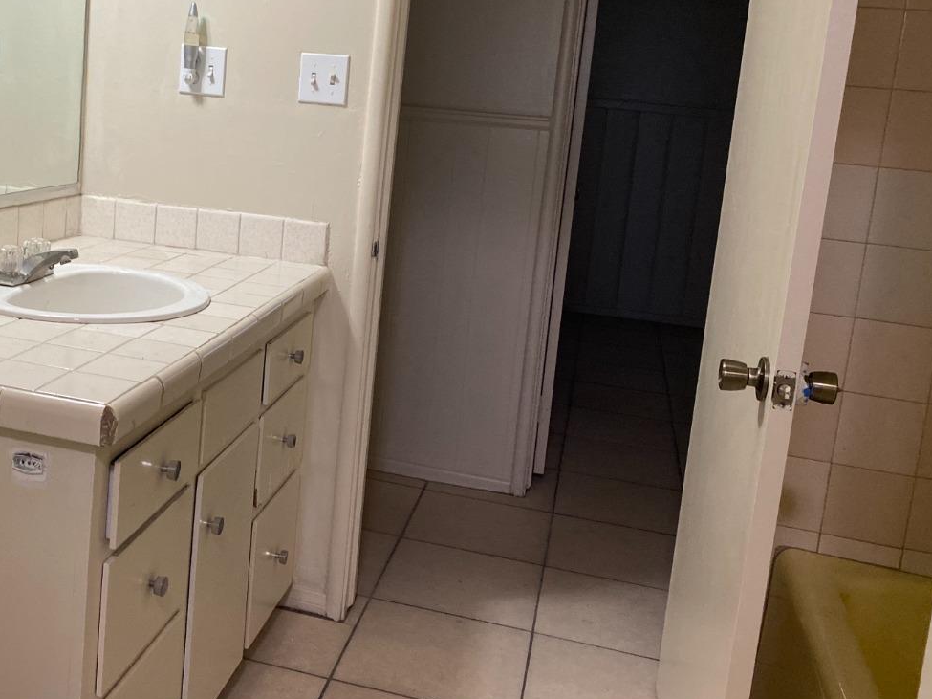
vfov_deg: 35.6
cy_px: 240
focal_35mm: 40
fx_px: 1077
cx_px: 286
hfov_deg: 45.8
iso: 320
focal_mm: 4.25
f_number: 1.8
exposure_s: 1/60
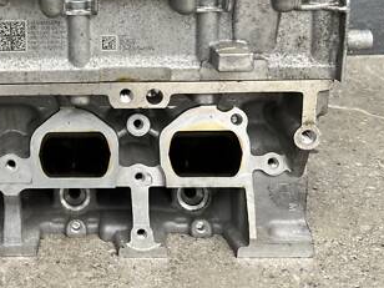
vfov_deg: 25.8
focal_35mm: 54
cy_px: 9
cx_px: 20
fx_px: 599
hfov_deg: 33.2
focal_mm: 5.1
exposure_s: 1/477
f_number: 1.6
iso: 50
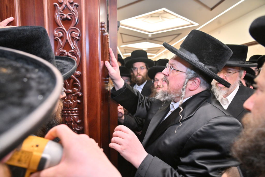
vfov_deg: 53.1
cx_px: 132
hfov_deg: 73.7
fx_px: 177
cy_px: 88
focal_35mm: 24
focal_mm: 24
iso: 1250
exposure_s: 1/200
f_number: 4
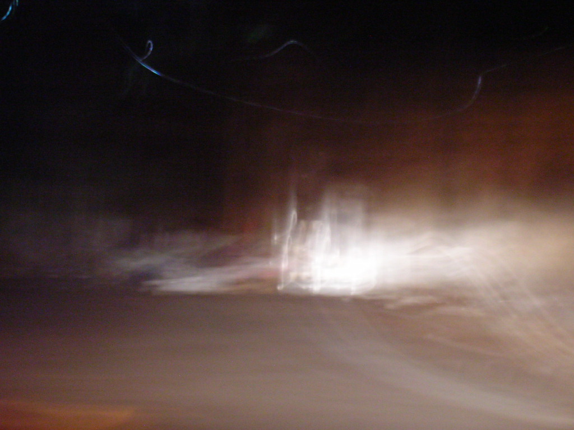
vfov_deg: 14.5
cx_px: 287
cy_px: 215
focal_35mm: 102
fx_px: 1691
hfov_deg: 19.3
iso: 200
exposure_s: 2
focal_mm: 17.1
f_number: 4.9
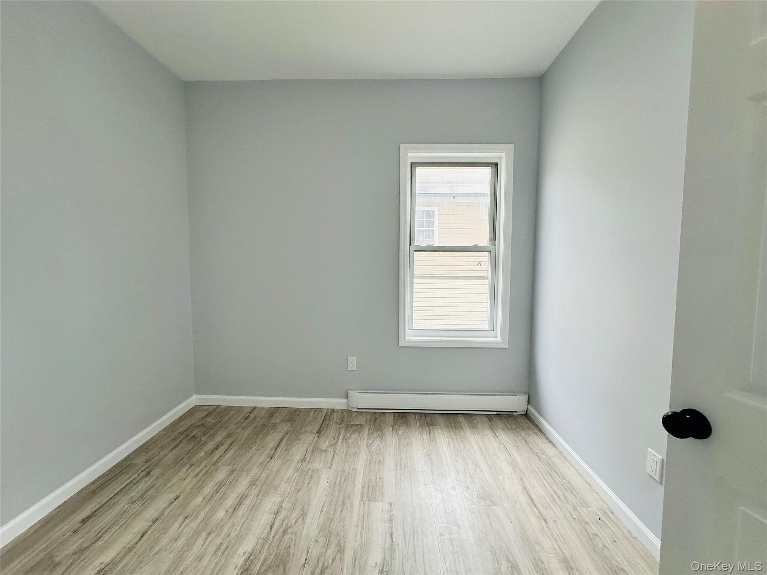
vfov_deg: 85.7
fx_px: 310
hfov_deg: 102.1
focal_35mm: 14
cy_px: 288
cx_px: 384
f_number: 2.2
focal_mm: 2.22
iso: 64
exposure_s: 1/120
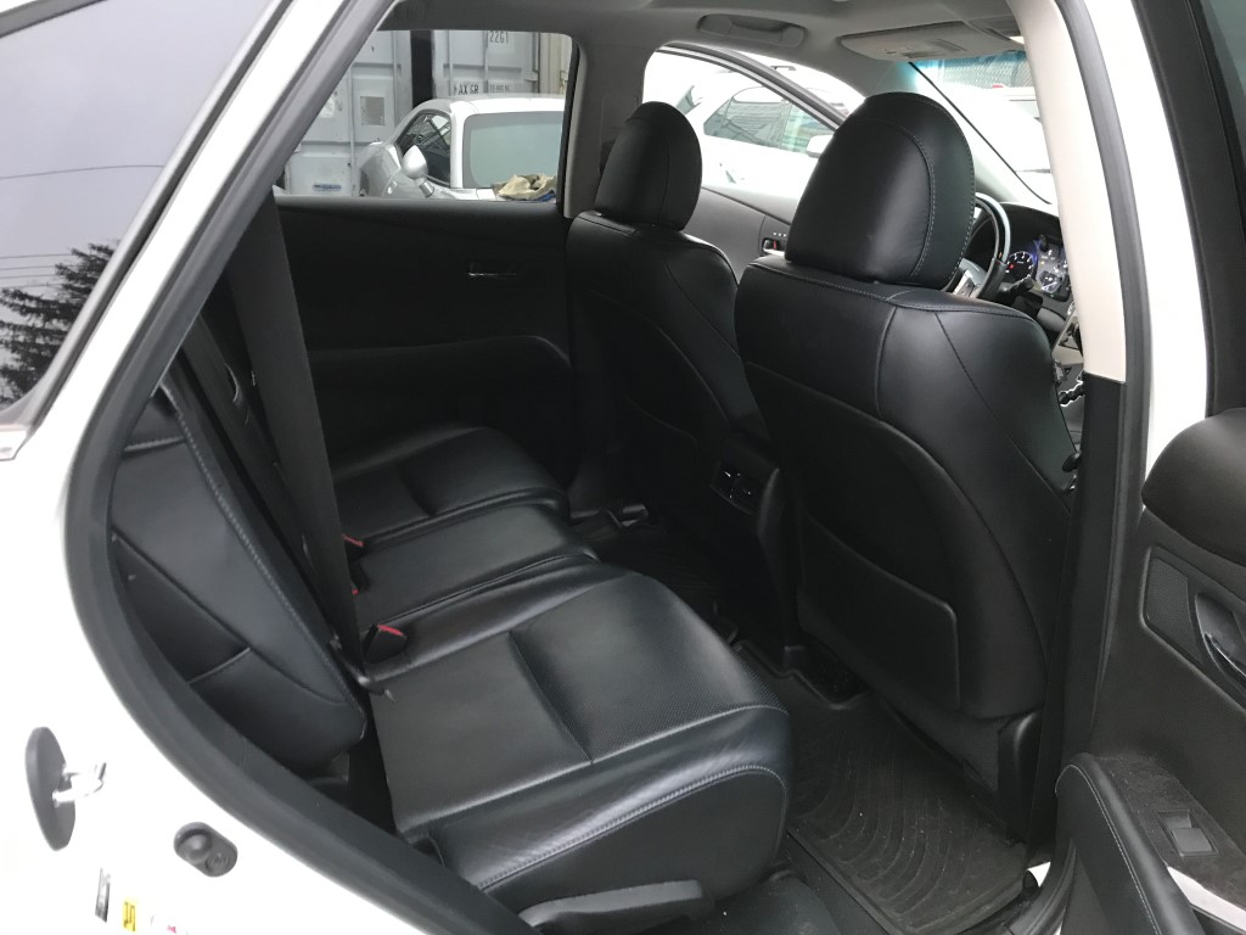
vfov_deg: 49.7
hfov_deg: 63.4
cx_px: 623
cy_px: 468
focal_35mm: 28
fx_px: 1008
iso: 64
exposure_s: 1/15
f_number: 1.8
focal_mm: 3.99
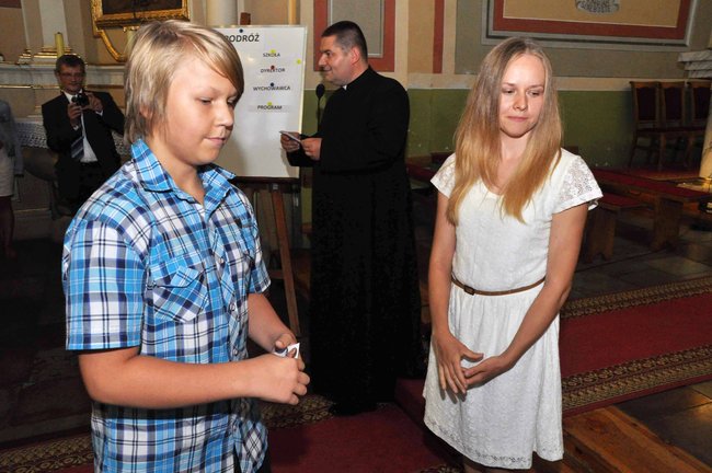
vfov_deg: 39.9
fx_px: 652
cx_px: 356
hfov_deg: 57.3
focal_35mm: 33
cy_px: 236
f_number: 11
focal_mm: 22
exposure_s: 1/60
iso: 1000
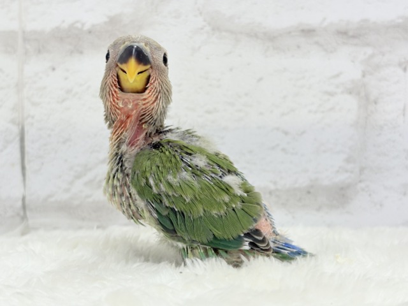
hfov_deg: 36.8
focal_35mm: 52
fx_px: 613
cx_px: 204
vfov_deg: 28.0
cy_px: 153
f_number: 1.6
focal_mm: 5.96
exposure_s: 1/50
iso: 40
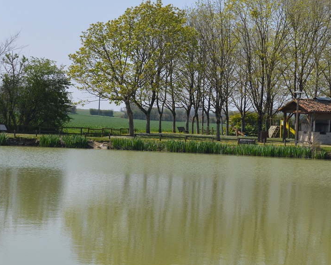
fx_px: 1019
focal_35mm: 104
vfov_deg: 14.8
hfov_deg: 18.2
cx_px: 300
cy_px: 97
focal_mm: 35
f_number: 8
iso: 100
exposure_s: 1/250
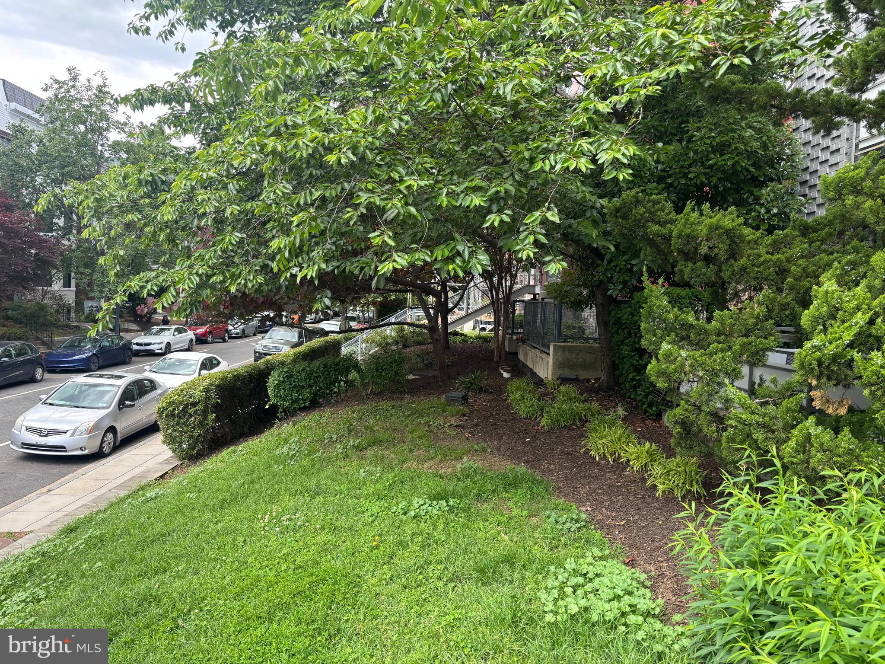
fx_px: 665
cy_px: 332
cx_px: 442
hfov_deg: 67.3
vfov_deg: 53.1
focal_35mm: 26
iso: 40
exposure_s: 1/211
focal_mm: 5.96
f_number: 1.6
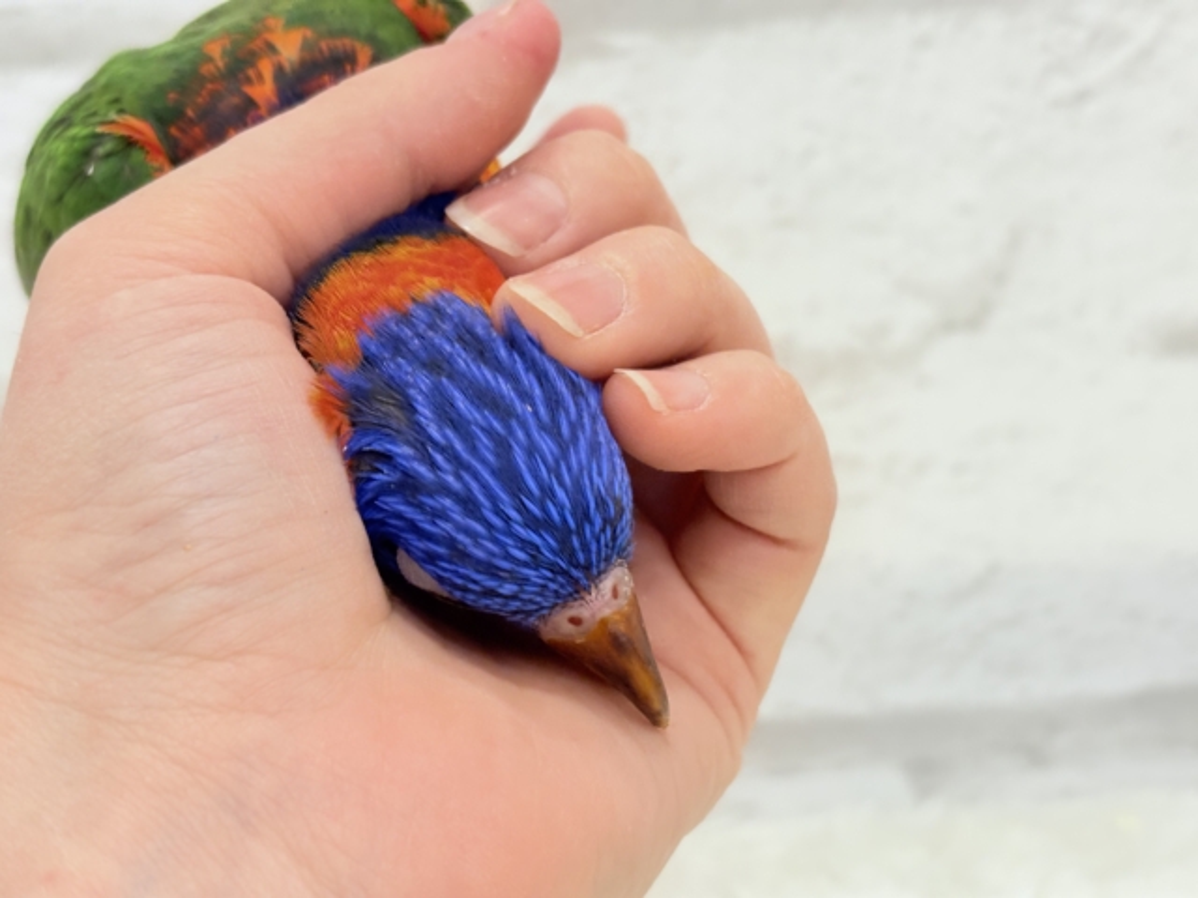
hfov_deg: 36.8
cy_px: 449
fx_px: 1800
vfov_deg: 28.0
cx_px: 599
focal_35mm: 52
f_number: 1.6
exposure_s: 1/100
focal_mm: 5.96
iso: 125
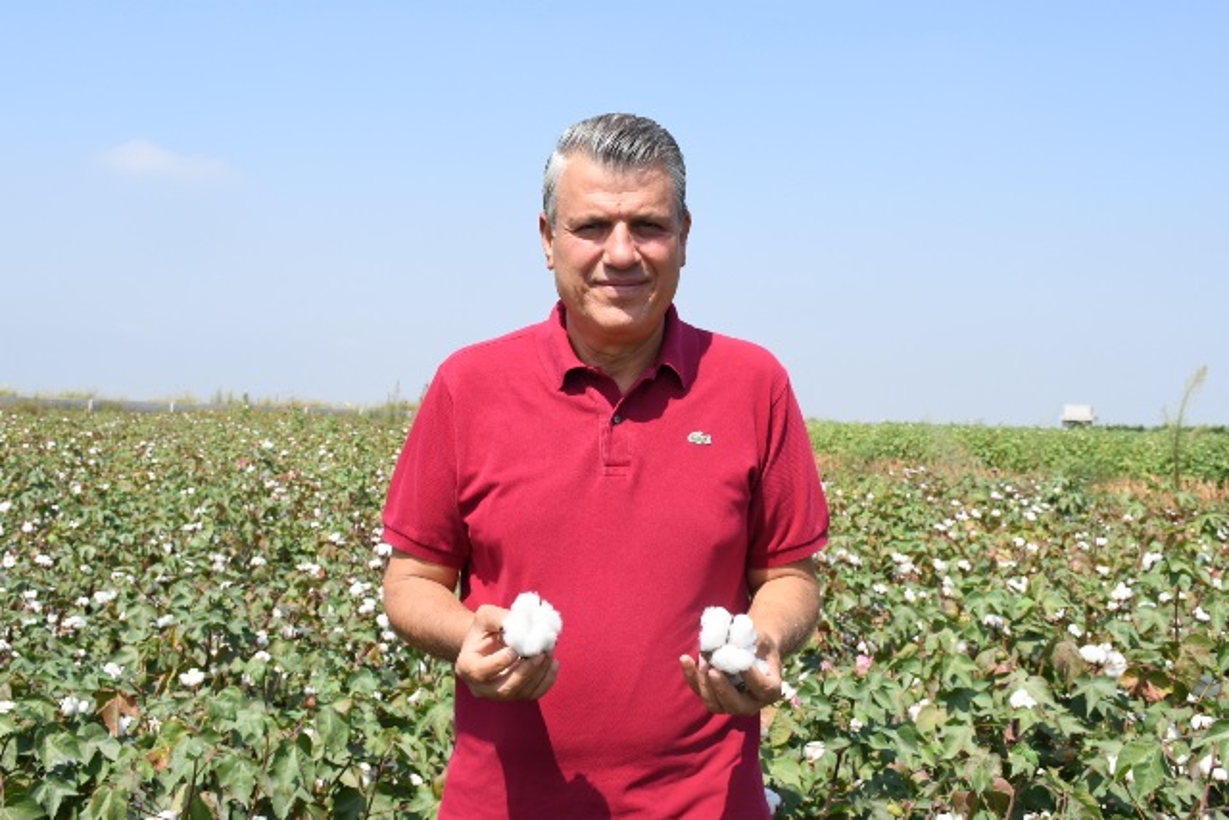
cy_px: 410
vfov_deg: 34.2
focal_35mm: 39
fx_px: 1332
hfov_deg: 49.5
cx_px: 614
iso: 500
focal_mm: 26
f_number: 13
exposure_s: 1/640
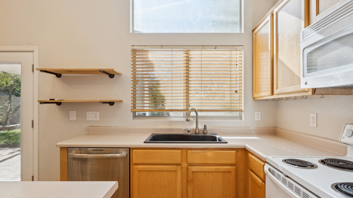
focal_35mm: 20
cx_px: 177
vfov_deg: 57.0
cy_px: 103
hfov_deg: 88.0
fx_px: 183
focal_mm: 18.5
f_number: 8
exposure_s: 1/125
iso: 320
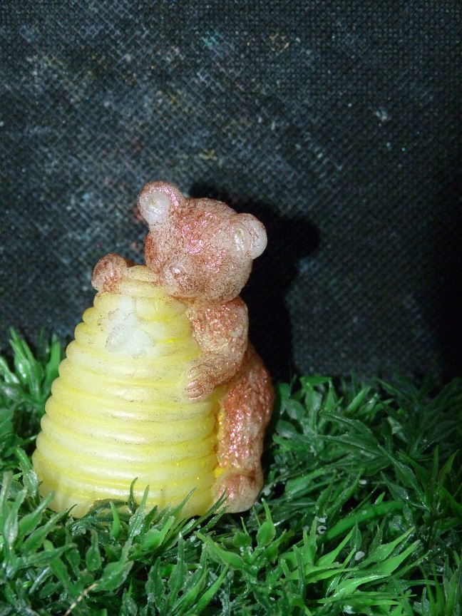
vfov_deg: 19.8
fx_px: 1762
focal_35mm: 99
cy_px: 308
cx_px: 231
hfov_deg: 14.9
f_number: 3.5
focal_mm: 17.9
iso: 400
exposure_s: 1/250
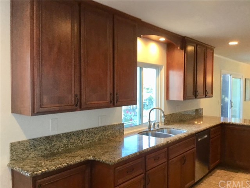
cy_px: 94
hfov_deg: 58.4
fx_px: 224
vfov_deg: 45.4
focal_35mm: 31
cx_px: 125
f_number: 2.4
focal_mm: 3.3
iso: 40
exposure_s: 1/30
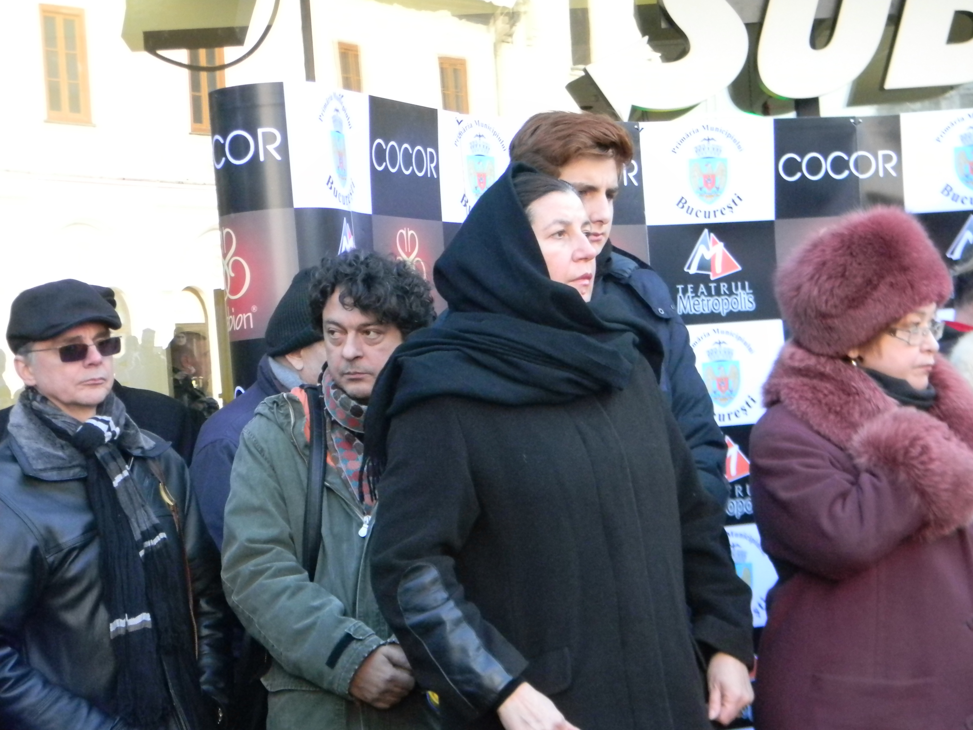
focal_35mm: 83
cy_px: 365
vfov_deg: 17.8
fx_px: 2333
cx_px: 486
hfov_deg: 23.6
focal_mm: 15.1
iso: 167
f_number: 4.5
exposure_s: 1/59.6
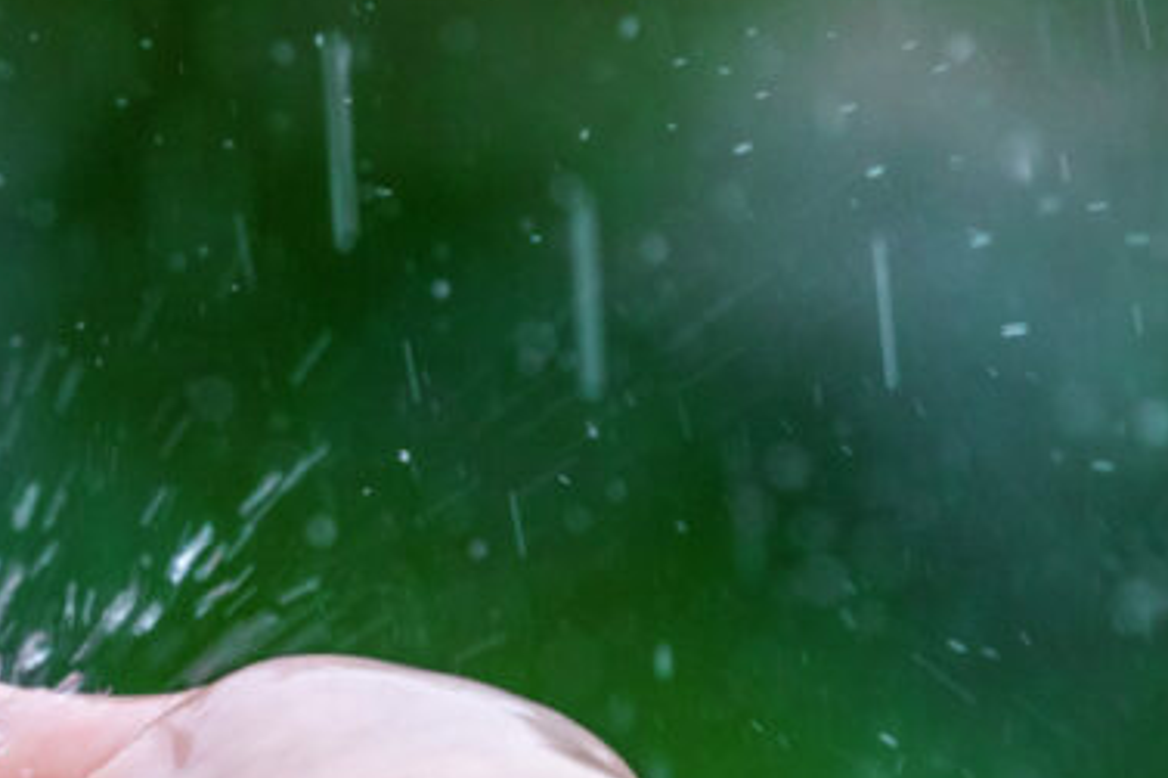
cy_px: 552
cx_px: -19
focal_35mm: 701
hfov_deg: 2.9
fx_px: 22733
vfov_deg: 2.0
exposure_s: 1/500
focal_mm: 267
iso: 3200
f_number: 5.6
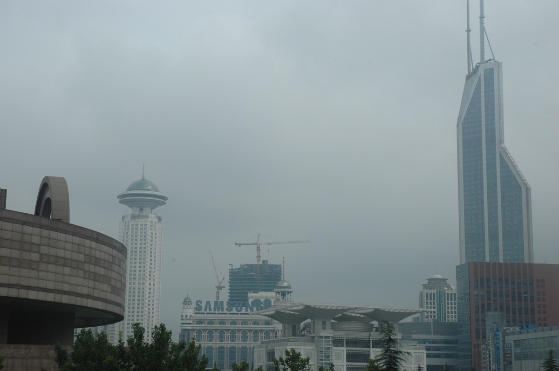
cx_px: 280
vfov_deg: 19.7
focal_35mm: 69
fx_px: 1070
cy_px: 186
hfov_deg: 29.3
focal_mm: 46
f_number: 13
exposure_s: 1/640
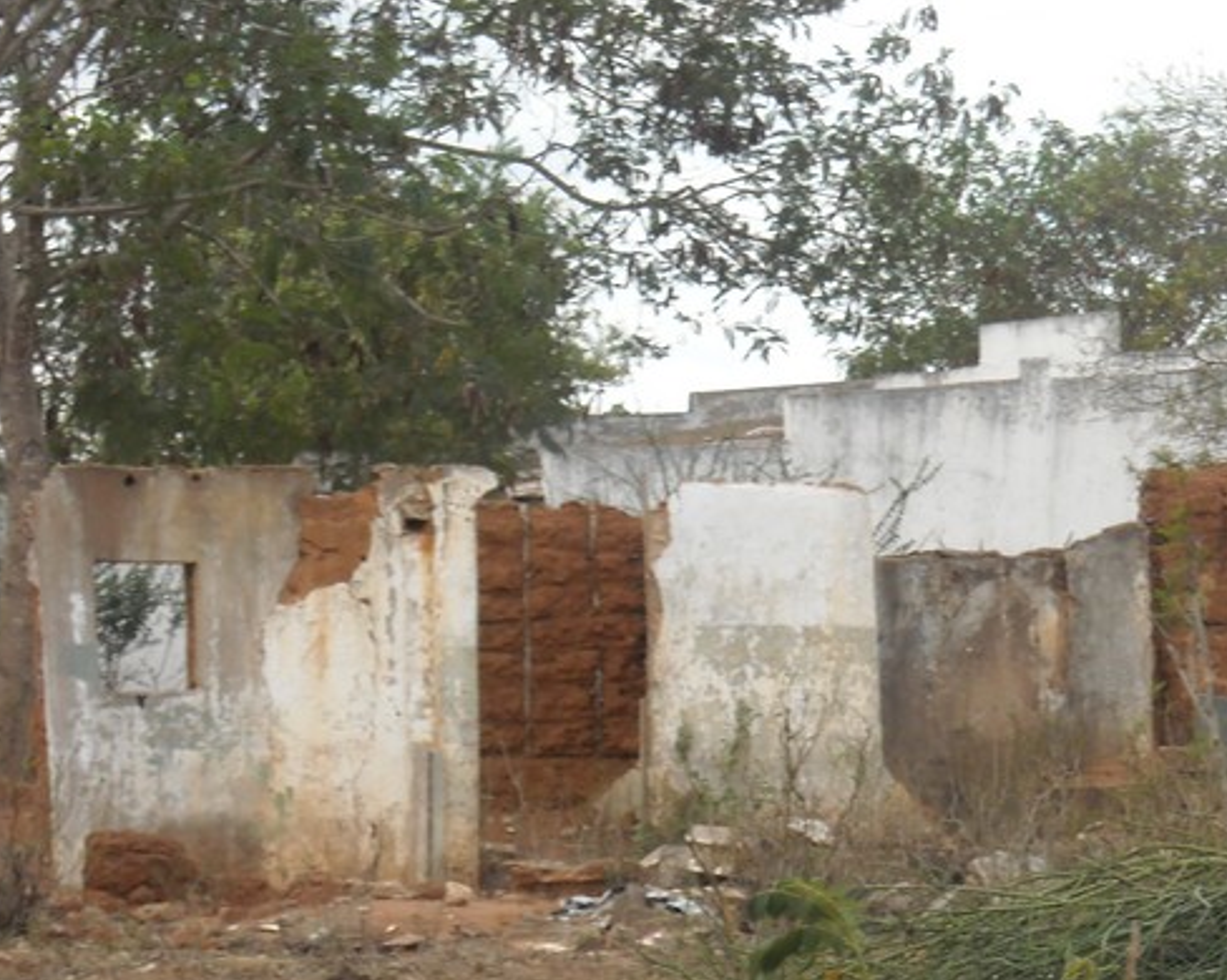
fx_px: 6098
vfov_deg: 9.2
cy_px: 668
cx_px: 966
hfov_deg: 11.5
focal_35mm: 168
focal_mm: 17.1
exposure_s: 1/250
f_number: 4.7
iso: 100
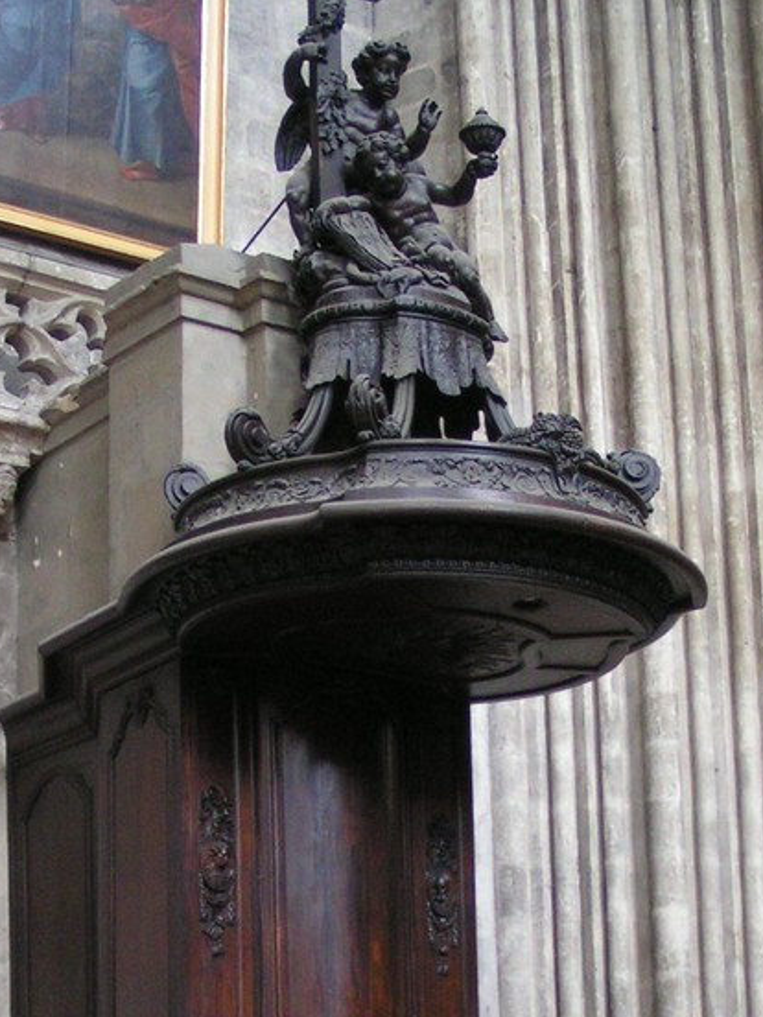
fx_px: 2557
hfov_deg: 17.0
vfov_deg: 22.2
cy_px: 821
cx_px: 376
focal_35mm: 87
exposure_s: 1/15
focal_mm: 6.9
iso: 200
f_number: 2.8
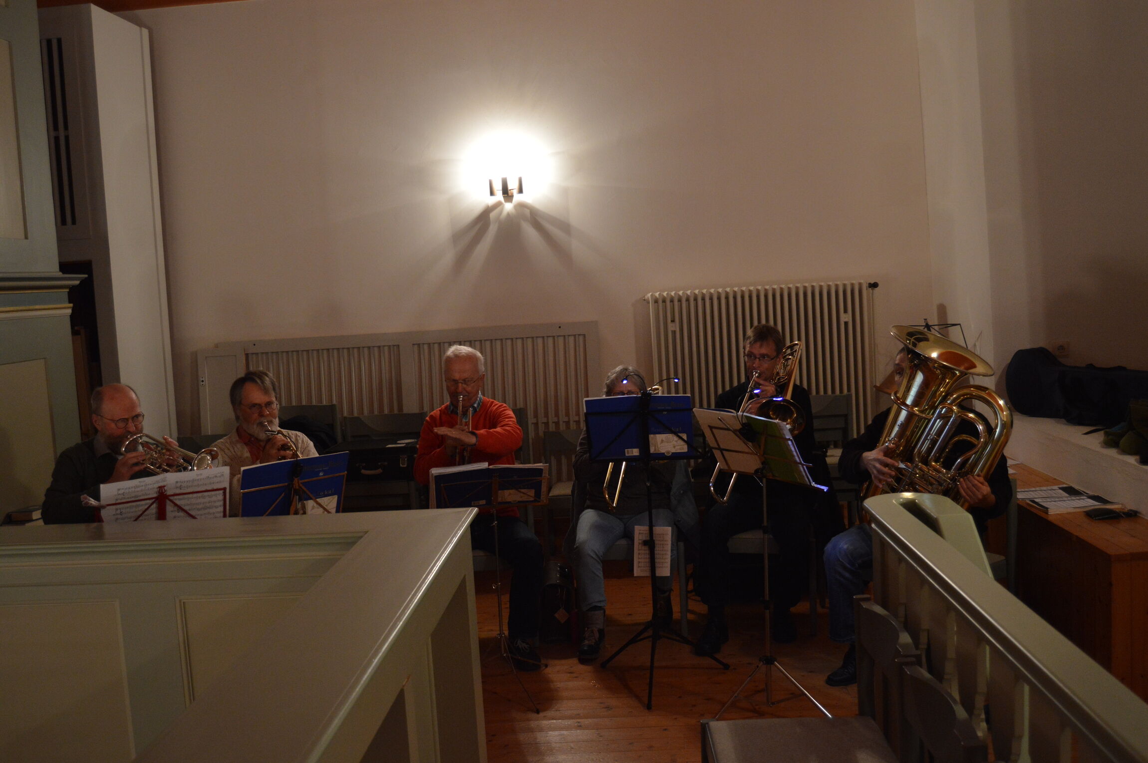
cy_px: 382
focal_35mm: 34
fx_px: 1099
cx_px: 574
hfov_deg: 55.2
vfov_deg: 38.3
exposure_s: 1/30
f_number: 3.8
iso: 800
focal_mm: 23
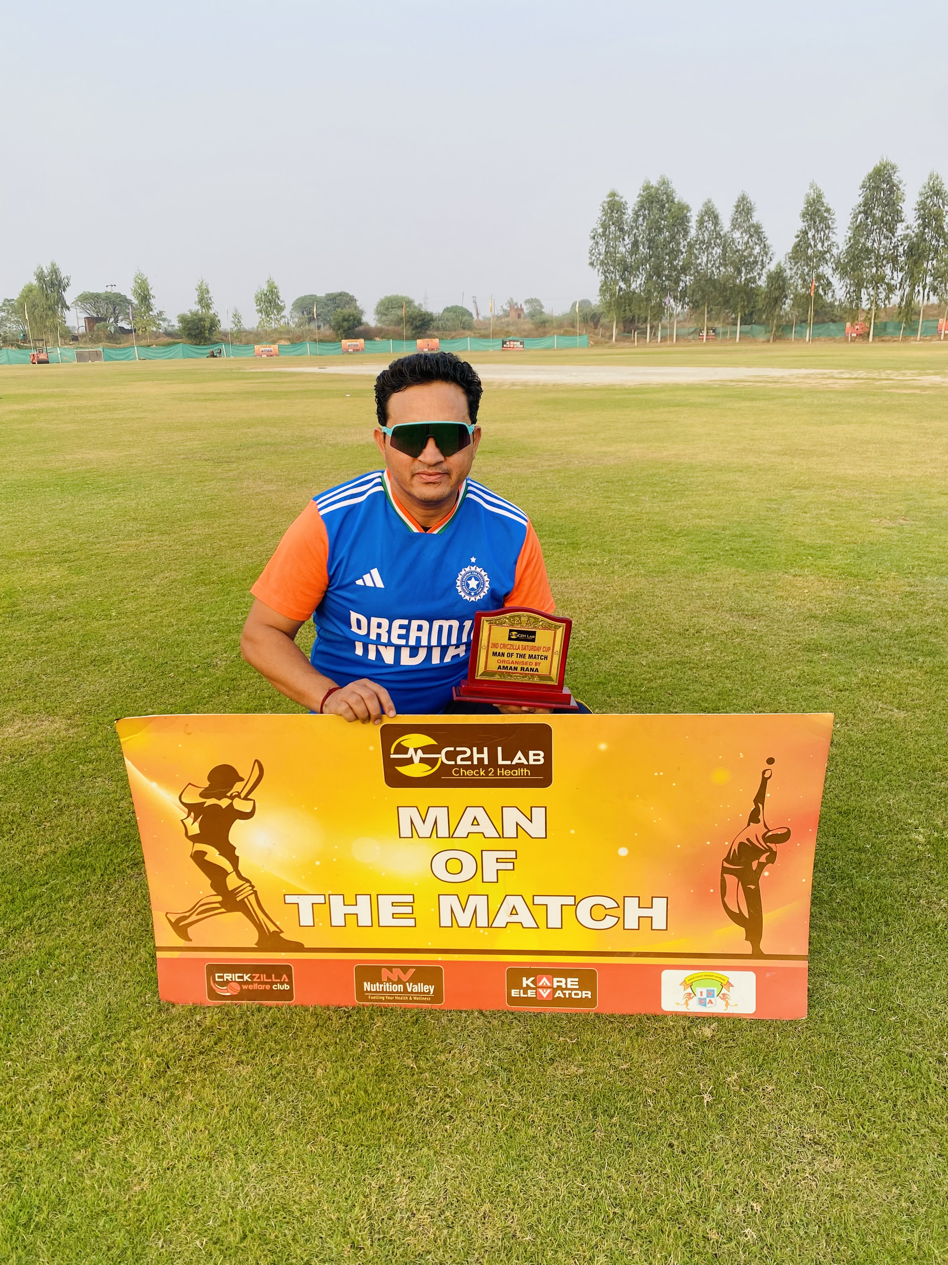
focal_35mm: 26
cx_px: 474
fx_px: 949
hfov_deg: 53.1
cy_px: 632
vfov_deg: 67.3
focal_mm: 4.25
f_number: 1.8
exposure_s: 1/502
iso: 32
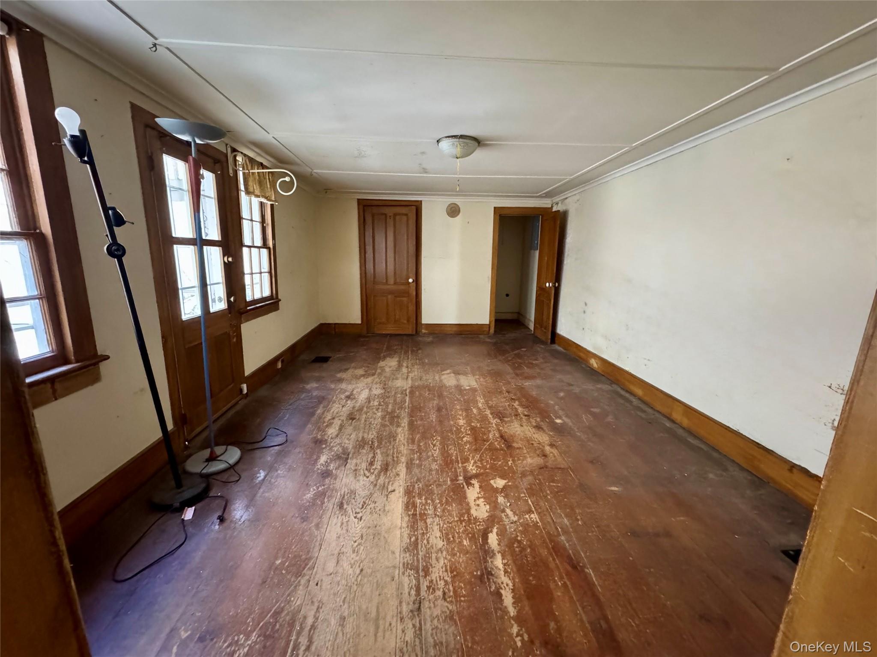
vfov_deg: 85.7
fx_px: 355
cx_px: 438
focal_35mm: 14
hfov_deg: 102.1
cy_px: 328
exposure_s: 1/43
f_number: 2.2
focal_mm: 2.22
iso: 1250
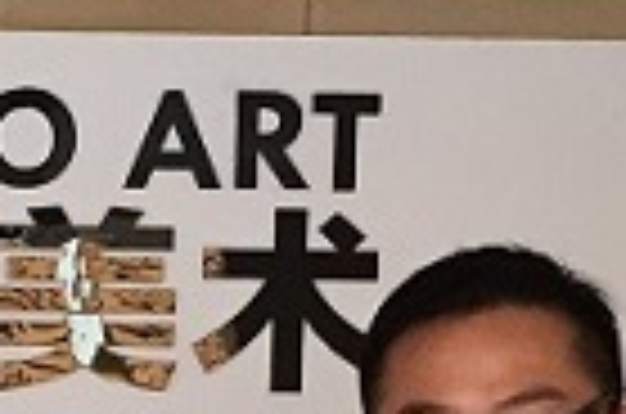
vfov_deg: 6.4
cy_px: 1037
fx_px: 3487
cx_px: -153
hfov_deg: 10.1
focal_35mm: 201
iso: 160
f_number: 2.2
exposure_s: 1/33
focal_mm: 4.15
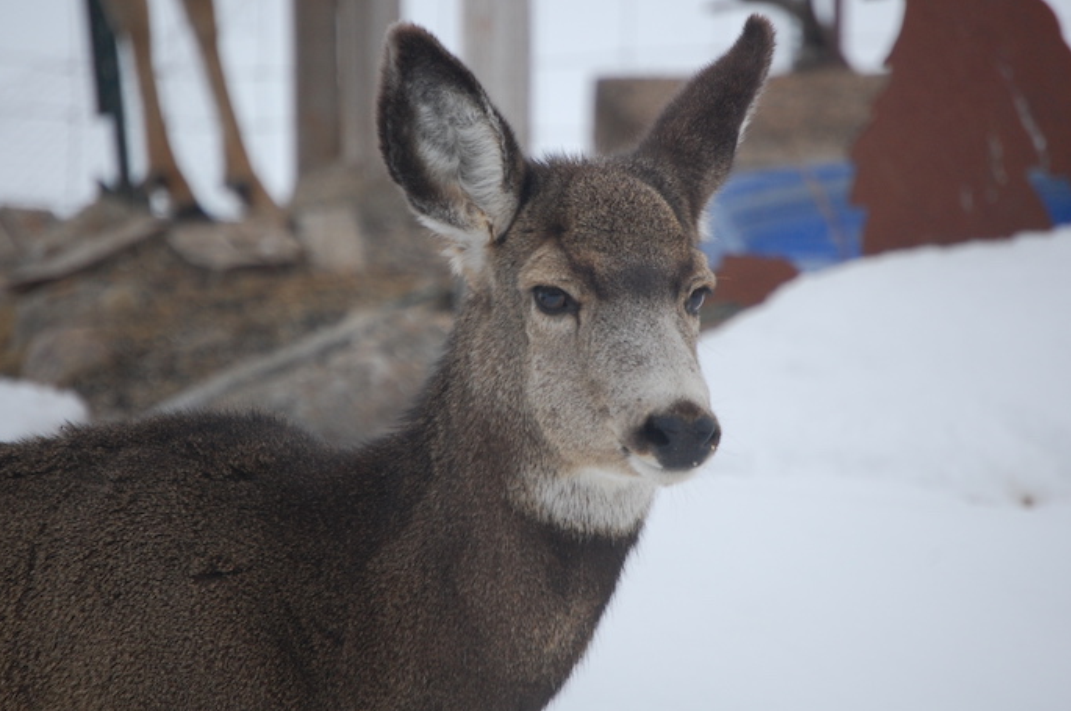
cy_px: 363
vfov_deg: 4.1
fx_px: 9895
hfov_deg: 6.2
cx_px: 558
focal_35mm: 333
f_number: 5.6
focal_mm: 200
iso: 400
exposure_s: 1/500
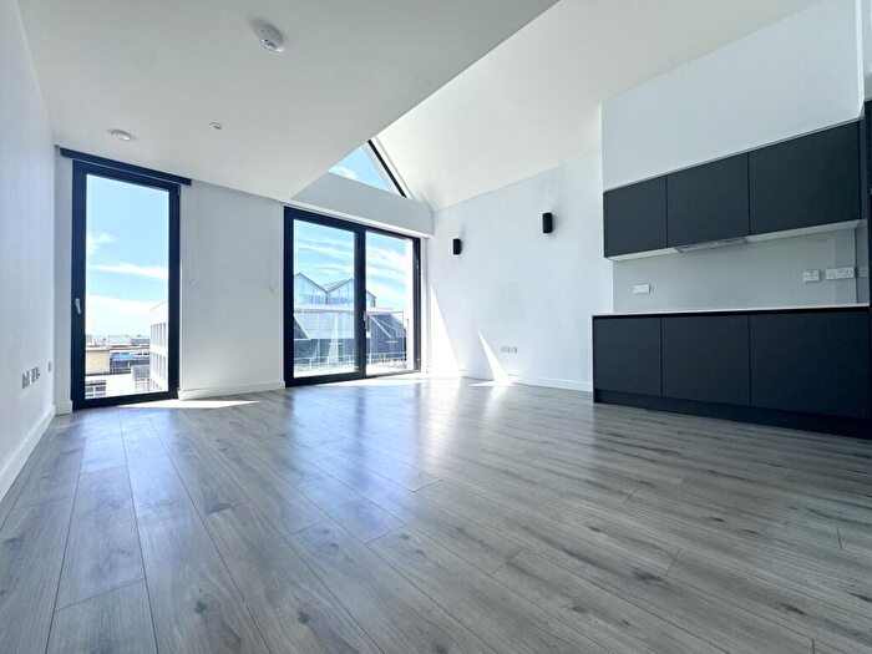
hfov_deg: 102.1
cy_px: 327
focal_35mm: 14
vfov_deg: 85.7
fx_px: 353
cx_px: 436
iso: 40
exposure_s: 1/498
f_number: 2.2
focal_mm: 2.22
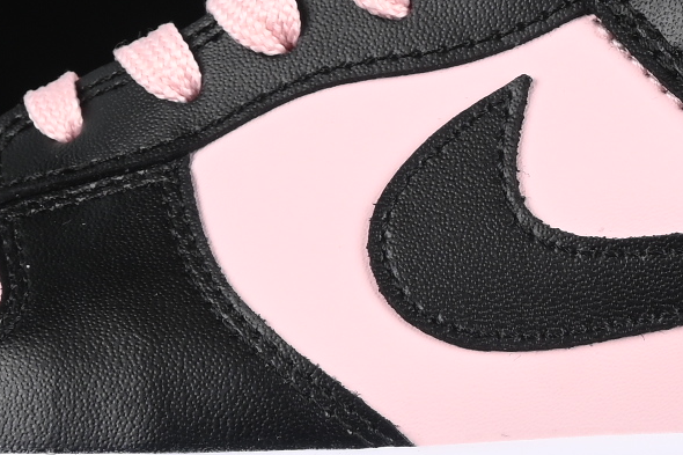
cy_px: -24
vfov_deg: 3.9
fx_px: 6714
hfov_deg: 5.8
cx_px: 520
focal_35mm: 354
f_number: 7.1
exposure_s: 1/60
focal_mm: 50
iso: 160
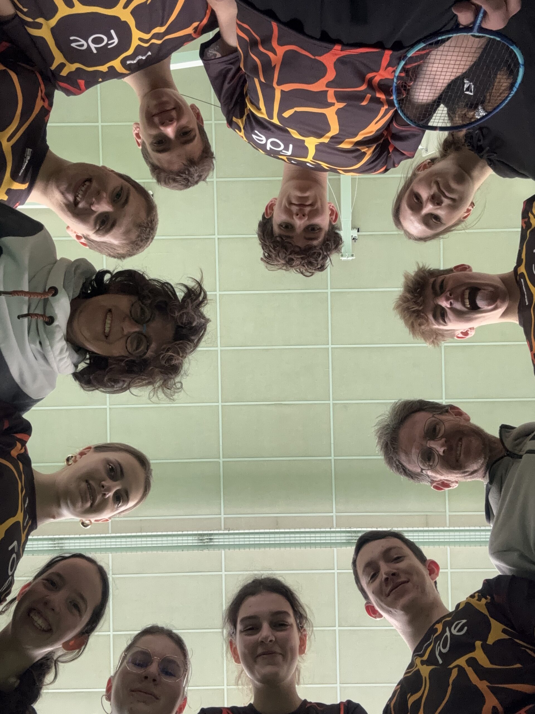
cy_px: 357
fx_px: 618
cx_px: 268
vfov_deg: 60.0
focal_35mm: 30
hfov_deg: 46.8
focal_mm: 2.69
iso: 200
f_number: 1.9
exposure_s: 1/60
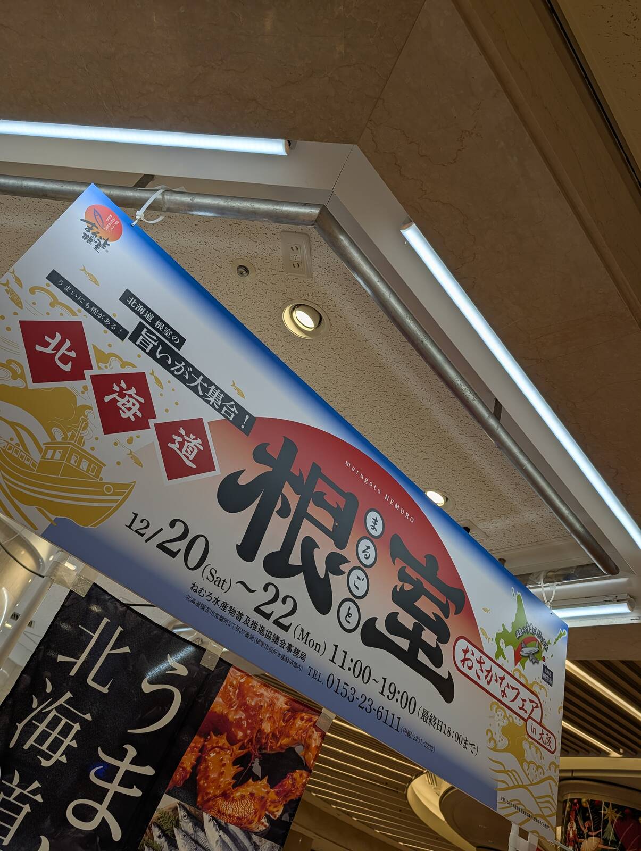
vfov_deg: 71.5
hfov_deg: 56.9
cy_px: 426
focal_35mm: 24
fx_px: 591
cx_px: 320
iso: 29
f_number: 1.68
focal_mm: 6.9
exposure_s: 1/1923
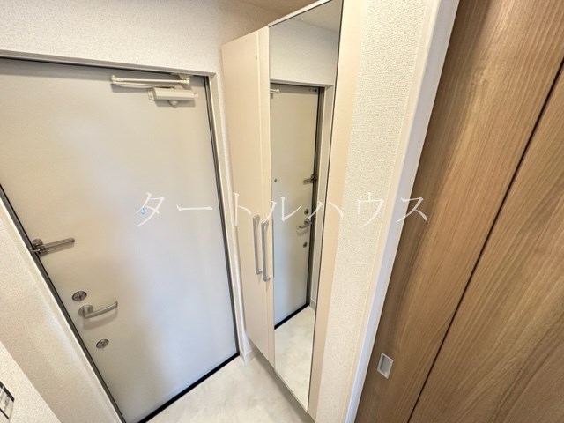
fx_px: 228
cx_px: 282
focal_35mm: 14
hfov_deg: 102.1
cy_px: 212
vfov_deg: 85.7
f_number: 2.2
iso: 250
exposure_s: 1/60
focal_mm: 2.22
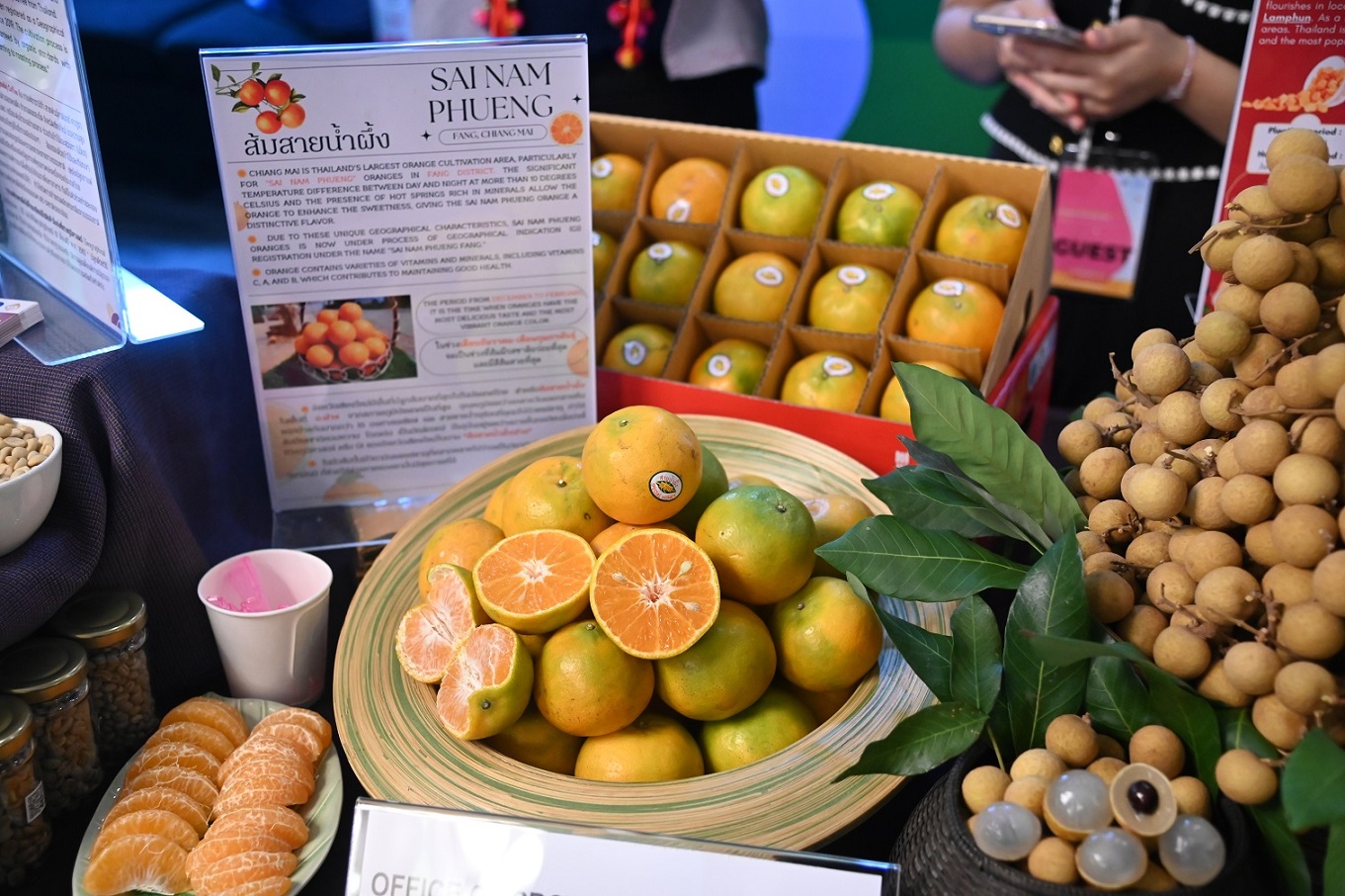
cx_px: 672
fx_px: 1643
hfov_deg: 44.5
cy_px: 448
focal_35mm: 44
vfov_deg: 30.5
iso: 5600
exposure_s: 1/250
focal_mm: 44
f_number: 4
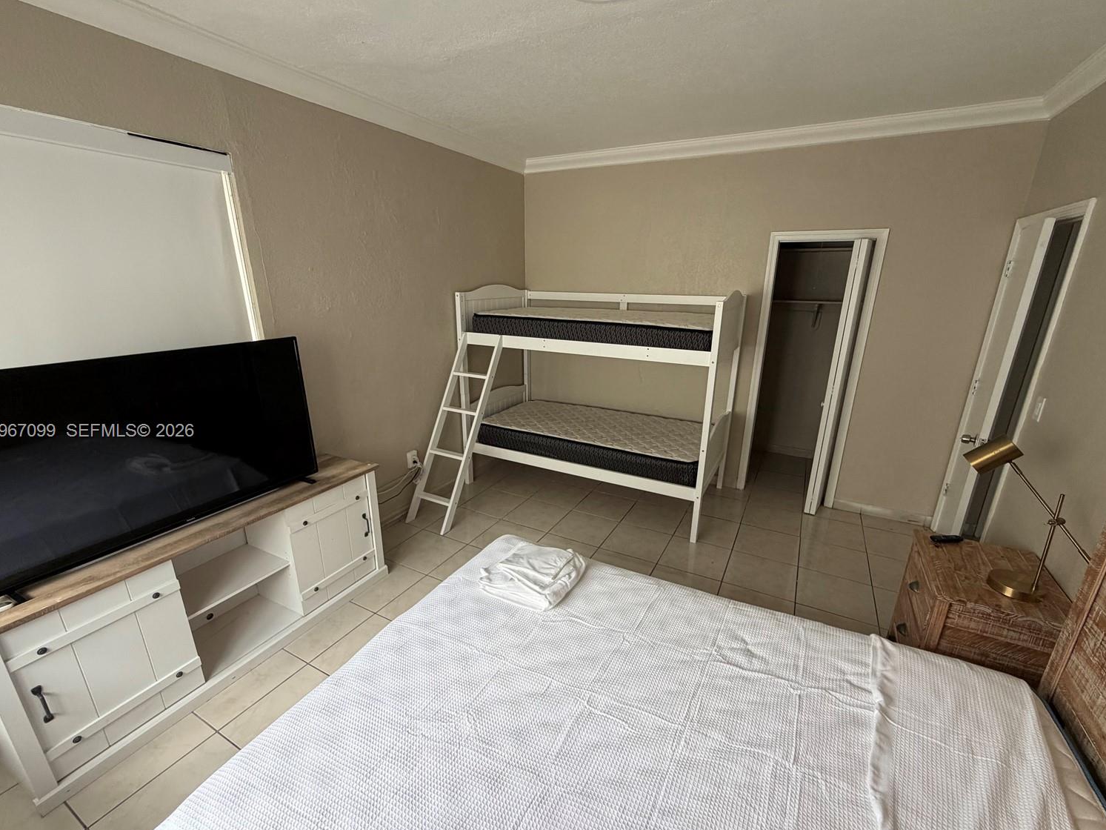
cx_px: 556
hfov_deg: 98.2
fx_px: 479
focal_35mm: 15
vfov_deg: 81.7
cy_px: 432
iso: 200
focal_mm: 2.22
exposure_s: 1/121
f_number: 2.2
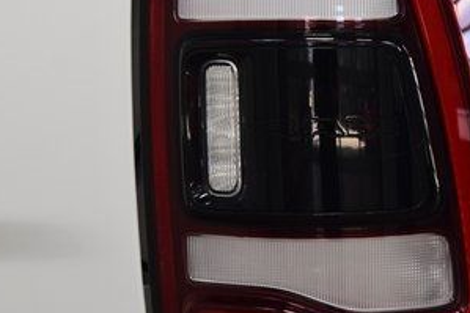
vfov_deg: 8.2
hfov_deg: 12.3
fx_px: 2179
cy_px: 109
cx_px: 332
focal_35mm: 167
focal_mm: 52
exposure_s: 1/60
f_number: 7.1
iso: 1600
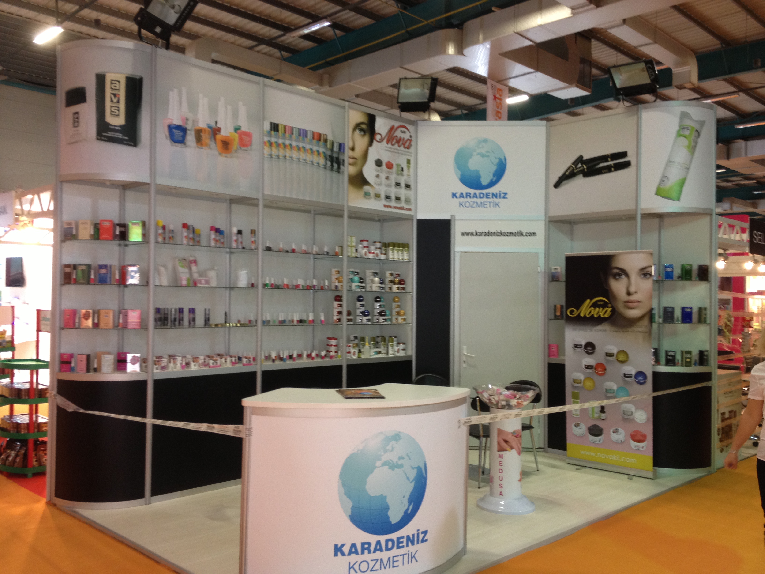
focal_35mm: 35
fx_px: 773
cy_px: 287
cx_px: 382
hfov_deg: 52.6
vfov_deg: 40.7
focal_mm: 4.28
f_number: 2.4
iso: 100
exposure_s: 1/20
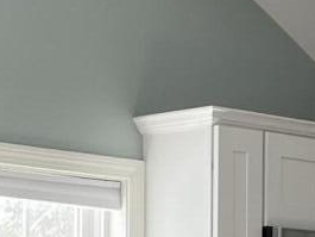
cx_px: 42
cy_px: 313
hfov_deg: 10.0
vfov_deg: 7.5
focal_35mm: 196
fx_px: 1784
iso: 50
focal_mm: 5.7
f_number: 1.5
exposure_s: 1/120
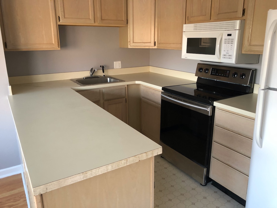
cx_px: 138
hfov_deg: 63.4
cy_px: 104
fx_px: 224
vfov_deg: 49.7
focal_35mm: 28
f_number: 1.8
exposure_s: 1/15
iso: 50
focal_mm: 4
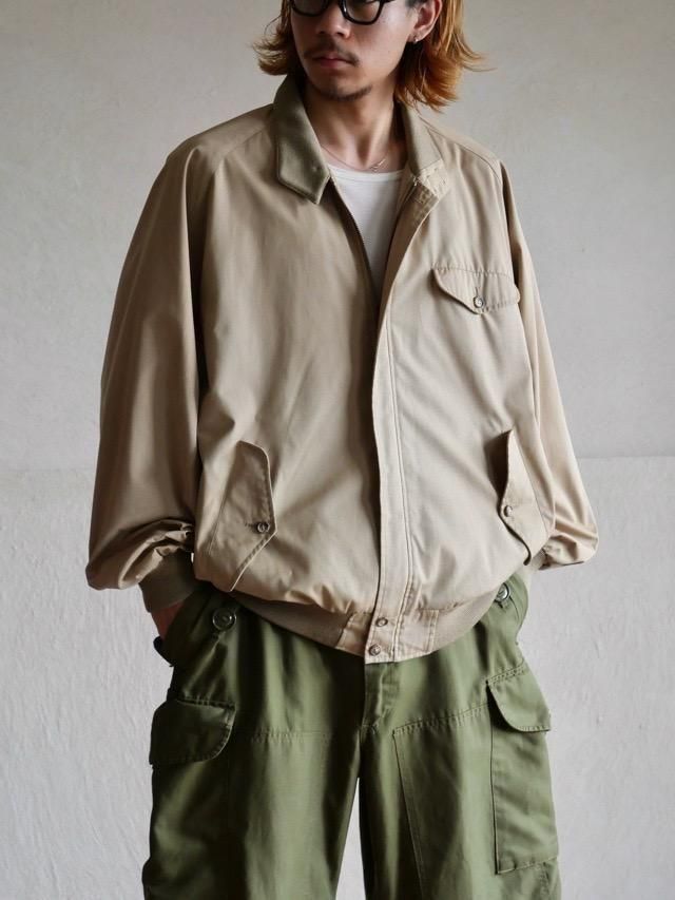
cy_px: 450
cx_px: 338
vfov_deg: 22.3
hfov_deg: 16.8
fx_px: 2287
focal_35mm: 88
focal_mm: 44
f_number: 3.9
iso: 1250
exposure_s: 1/100
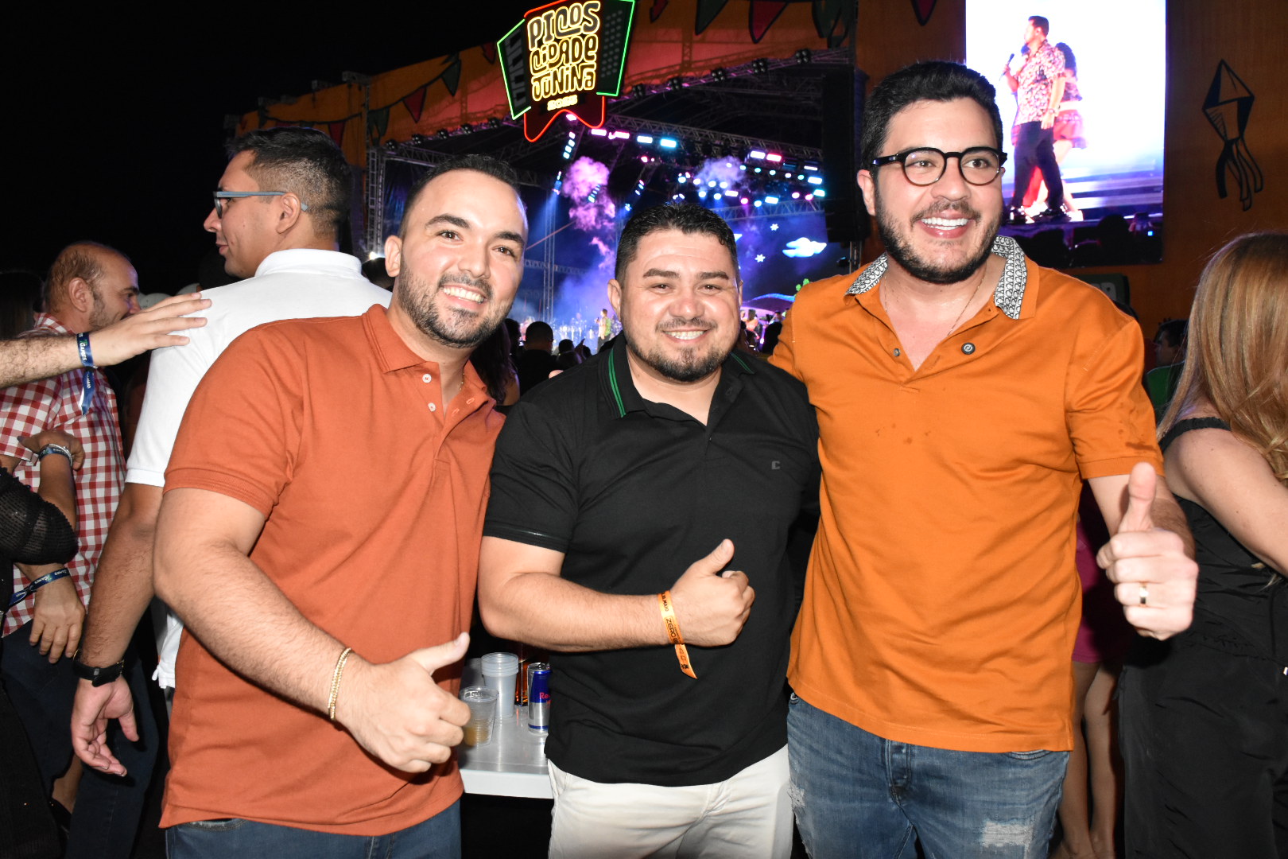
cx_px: 644
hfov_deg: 67.4
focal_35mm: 27
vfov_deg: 47.9
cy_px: 430
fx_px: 966
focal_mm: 18
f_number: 5.6
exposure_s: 1/100
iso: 2500
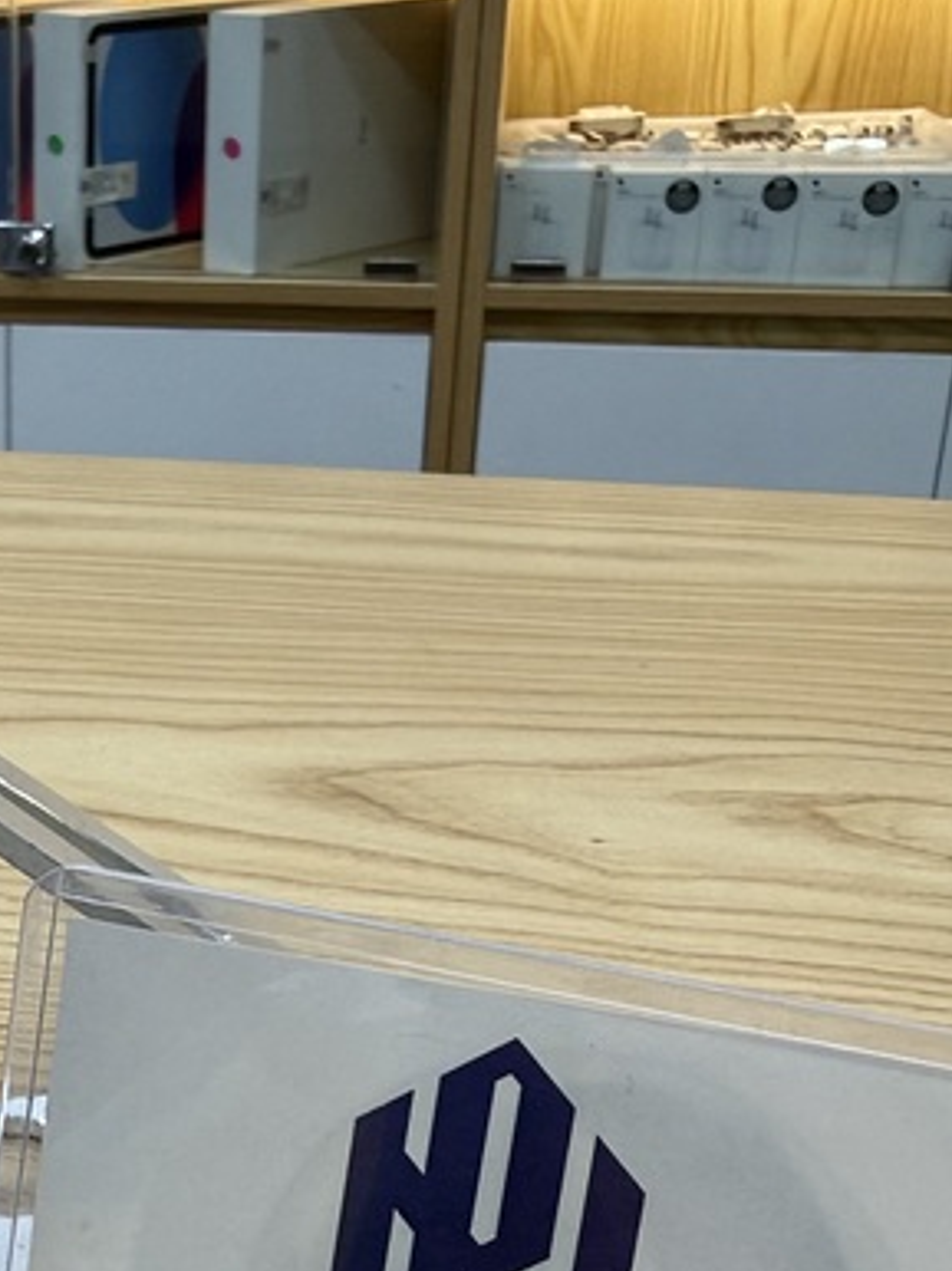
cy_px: 932
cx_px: -71
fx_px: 2056
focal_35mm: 56
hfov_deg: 24.5
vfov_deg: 33.8
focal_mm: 2.22
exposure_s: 1/120
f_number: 2.2
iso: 100
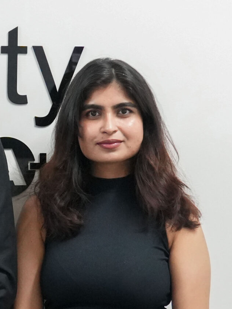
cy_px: 188
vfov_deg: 15.8
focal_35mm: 125
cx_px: -99
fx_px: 1117
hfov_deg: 11.4
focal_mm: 29
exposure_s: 1/160
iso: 6400
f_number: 4
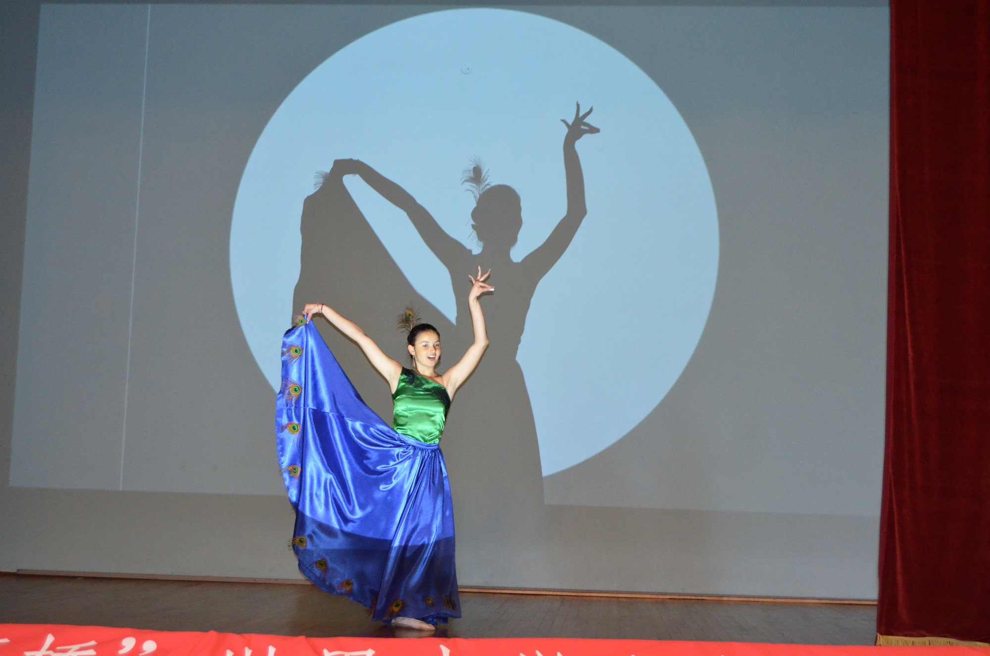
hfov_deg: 35.1
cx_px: 495
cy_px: 328
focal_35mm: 57
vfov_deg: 23.7
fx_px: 1564
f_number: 4.8
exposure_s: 1/60
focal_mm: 38
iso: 2800
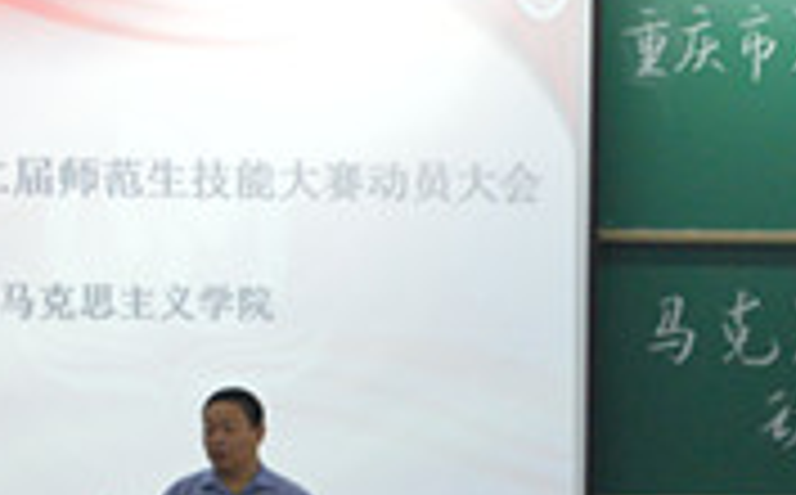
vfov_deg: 6.6
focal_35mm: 197
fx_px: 4267
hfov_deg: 10.6
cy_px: 612
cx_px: 603
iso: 1250
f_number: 4.5
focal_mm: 38
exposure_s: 1/60
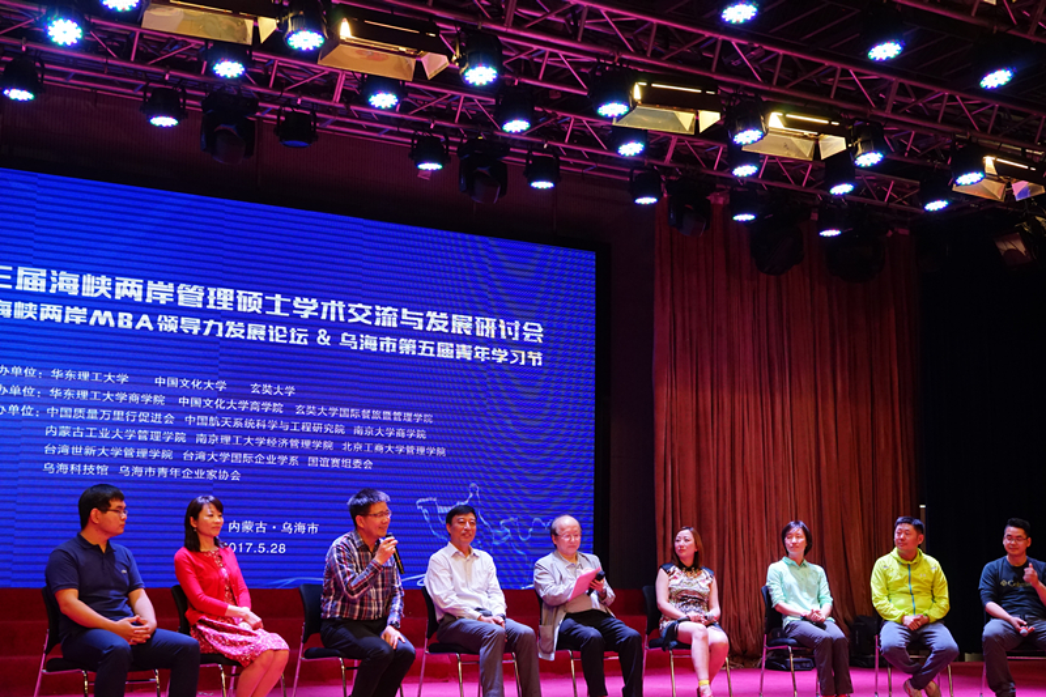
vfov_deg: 29.2
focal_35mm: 46
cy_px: 348
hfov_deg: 42.8
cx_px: 523
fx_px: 1336
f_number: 8
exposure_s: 1/80
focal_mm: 46
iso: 2000
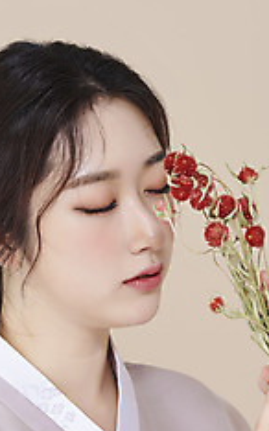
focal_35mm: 183
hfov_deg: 7.2
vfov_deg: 11.4
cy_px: 291
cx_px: 137
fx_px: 2149
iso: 64
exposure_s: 1/125
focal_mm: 105
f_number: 11
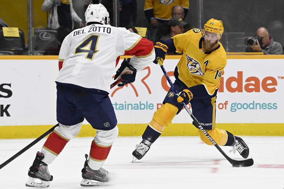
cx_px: 142
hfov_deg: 12.1
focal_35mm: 170
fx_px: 1341
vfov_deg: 8.1
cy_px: 94
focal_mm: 170
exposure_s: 1/2500
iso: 5000
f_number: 4.5
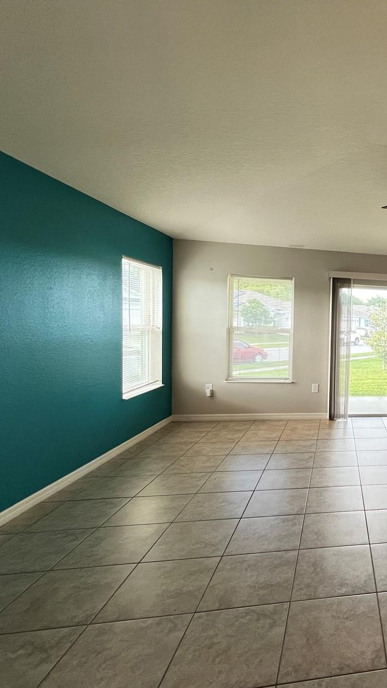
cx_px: 418
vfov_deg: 89.6
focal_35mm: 19
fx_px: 347
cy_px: 344
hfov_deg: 45.2
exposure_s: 1/120
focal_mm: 1.57
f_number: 1.8
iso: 250
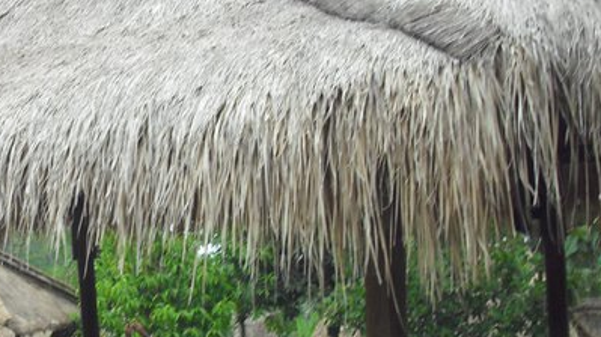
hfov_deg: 25.0
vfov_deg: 14.5
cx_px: 77
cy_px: 259
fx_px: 1322
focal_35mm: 83
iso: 100
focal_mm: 6.2
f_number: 8
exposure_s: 1/100
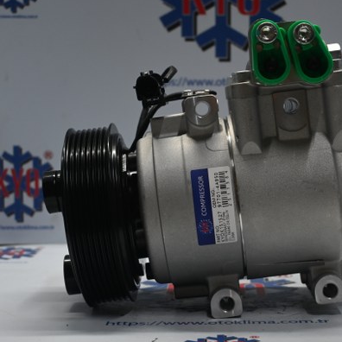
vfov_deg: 25.5
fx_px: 756
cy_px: 170
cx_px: 218
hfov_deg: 25.4
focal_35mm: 68
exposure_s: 1/60
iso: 560
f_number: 5.3
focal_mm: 35
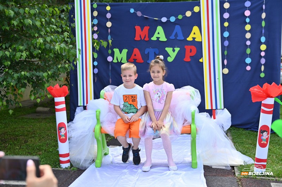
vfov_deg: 28.0
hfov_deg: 41.1
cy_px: 94
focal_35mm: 48
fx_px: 376
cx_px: 141
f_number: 2.8
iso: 320
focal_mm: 48
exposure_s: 1/2500
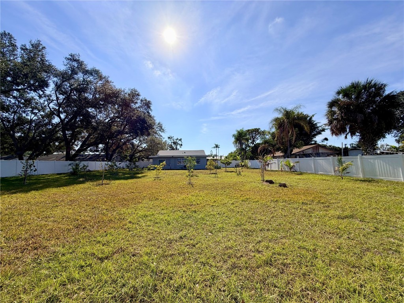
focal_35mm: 14
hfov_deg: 102.1
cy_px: 152
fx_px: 163
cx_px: 202
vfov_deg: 85.7
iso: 20
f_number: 2.2
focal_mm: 2.22
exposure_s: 1/1656
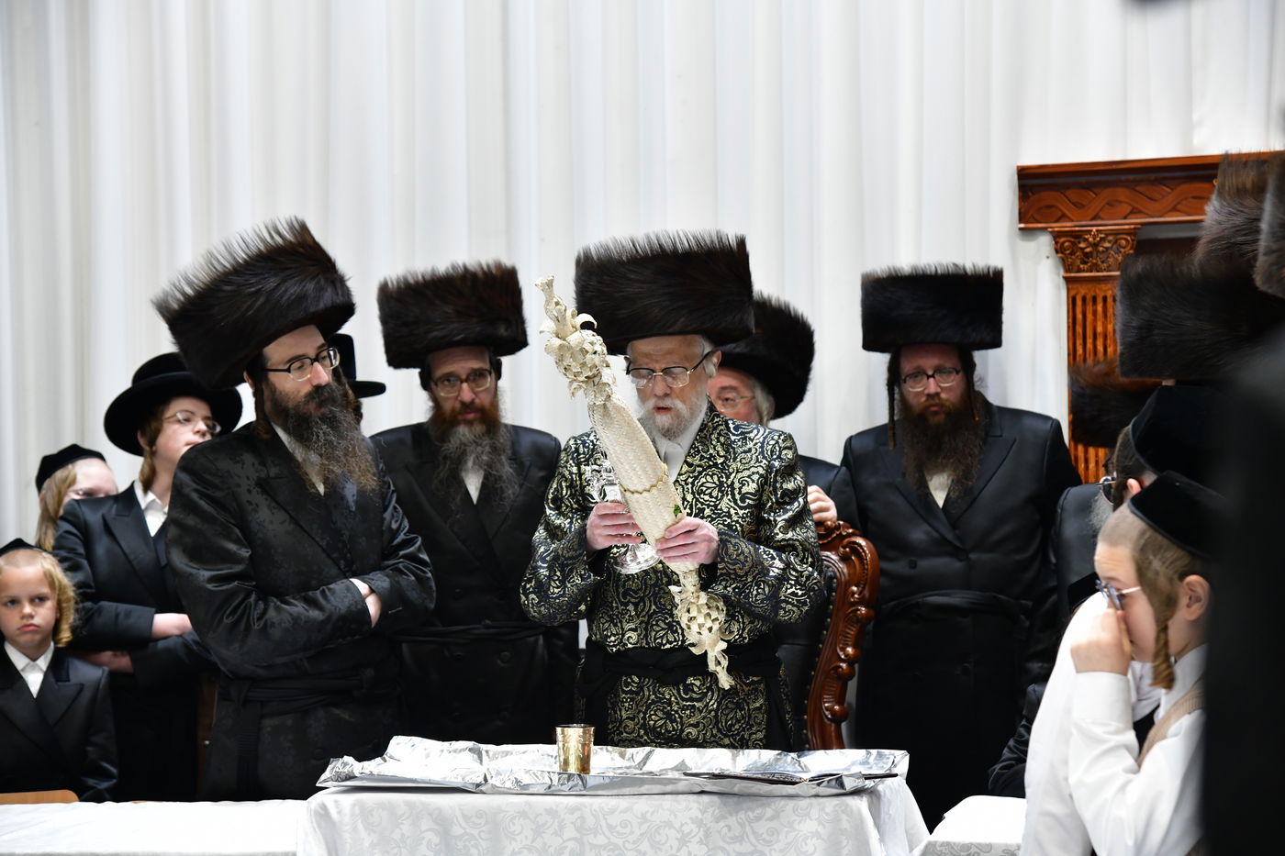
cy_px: 428
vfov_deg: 16.1
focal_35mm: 85
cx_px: 642
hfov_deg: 23.9
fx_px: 3033
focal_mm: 85
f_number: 5.6
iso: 2000
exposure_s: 1/100
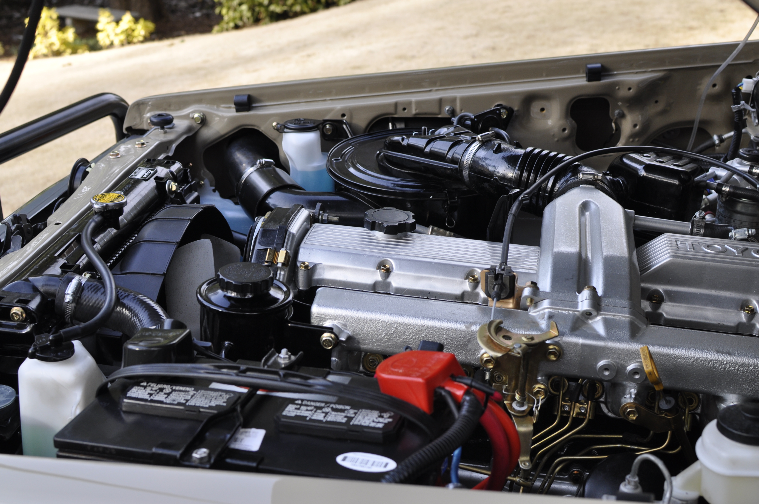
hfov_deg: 37.9
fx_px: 1106
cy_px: 252
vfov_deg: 25.7
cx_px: 380
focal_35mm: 52
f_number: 5.6
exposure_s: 1/125
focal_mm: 35
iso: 320
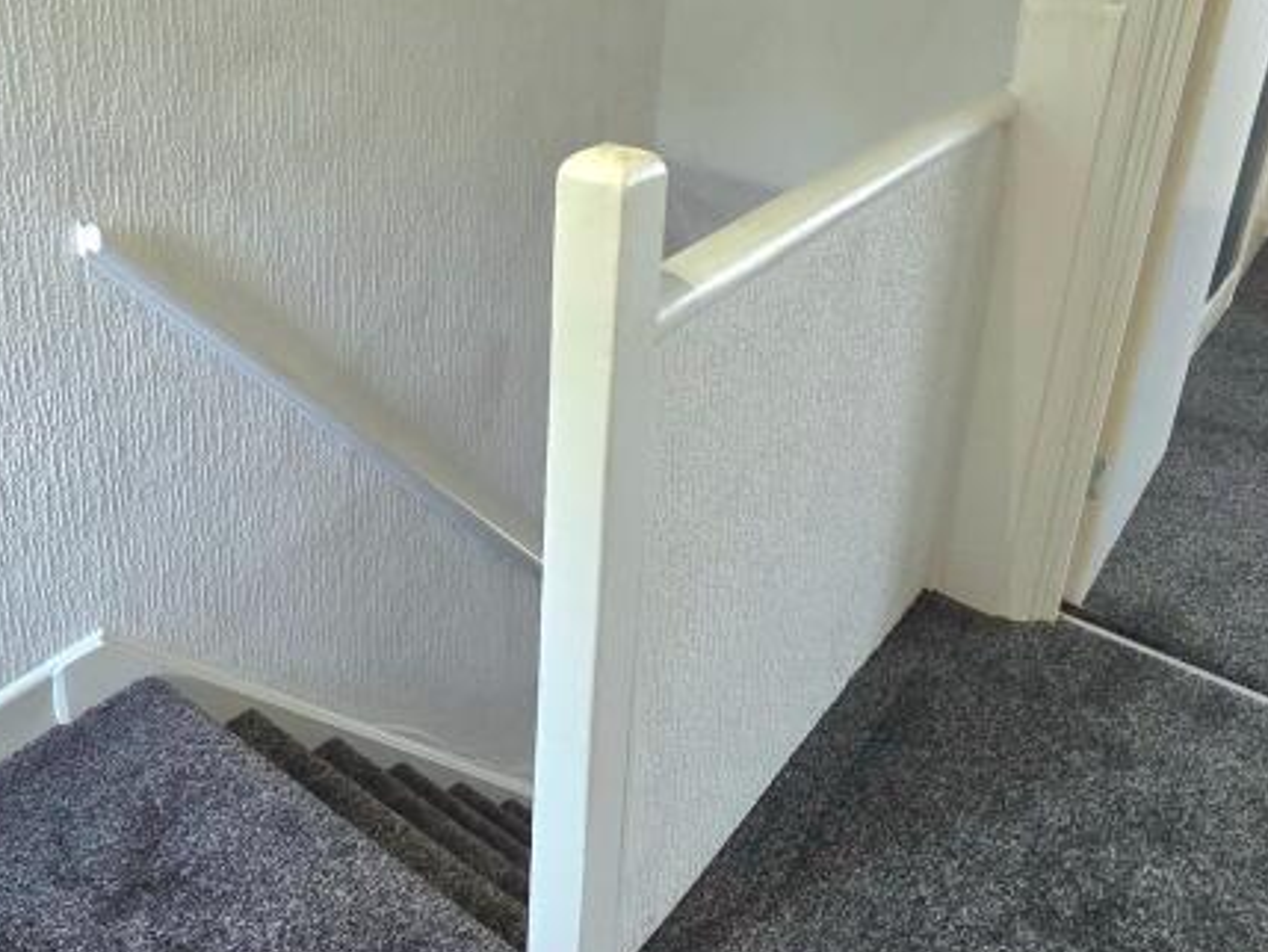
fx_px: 1136
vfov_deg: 43.9
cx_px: 429
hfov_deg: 57.1
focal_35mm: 31
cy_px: 234
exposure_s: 1/370
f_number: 1.9
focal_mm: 2.2
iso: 320
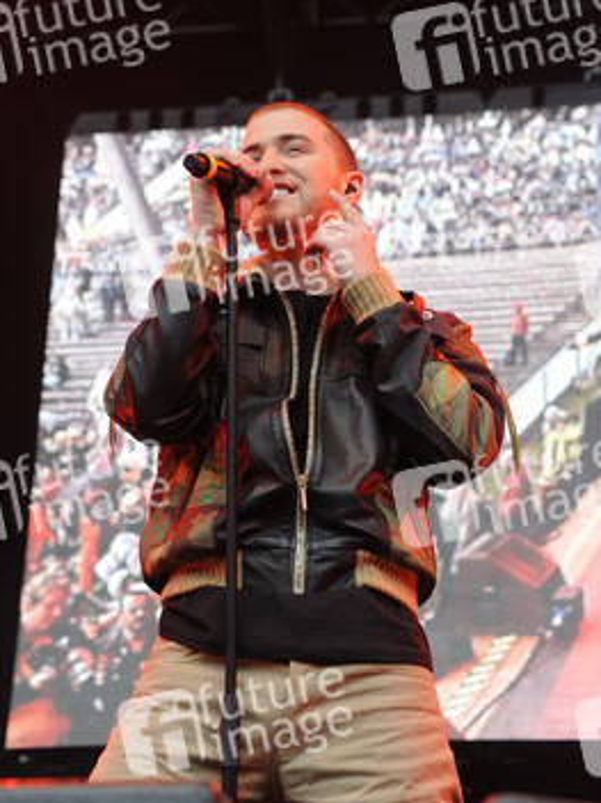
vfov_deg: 18.9
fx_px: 2409
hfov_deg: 14.2
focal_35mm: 104
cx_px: 302
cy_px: 380
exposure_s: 1/320
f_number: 7.1
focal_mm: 95
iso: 1000
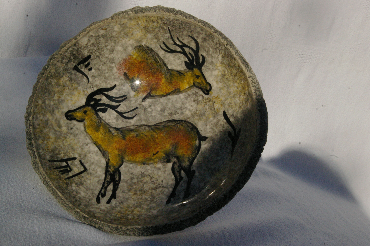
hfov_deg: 49.6
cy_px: 123
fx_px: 400
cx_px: 185
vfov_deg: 34.1
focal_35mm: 39
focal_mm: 26
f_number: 16
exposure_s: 1/1500
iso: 1600
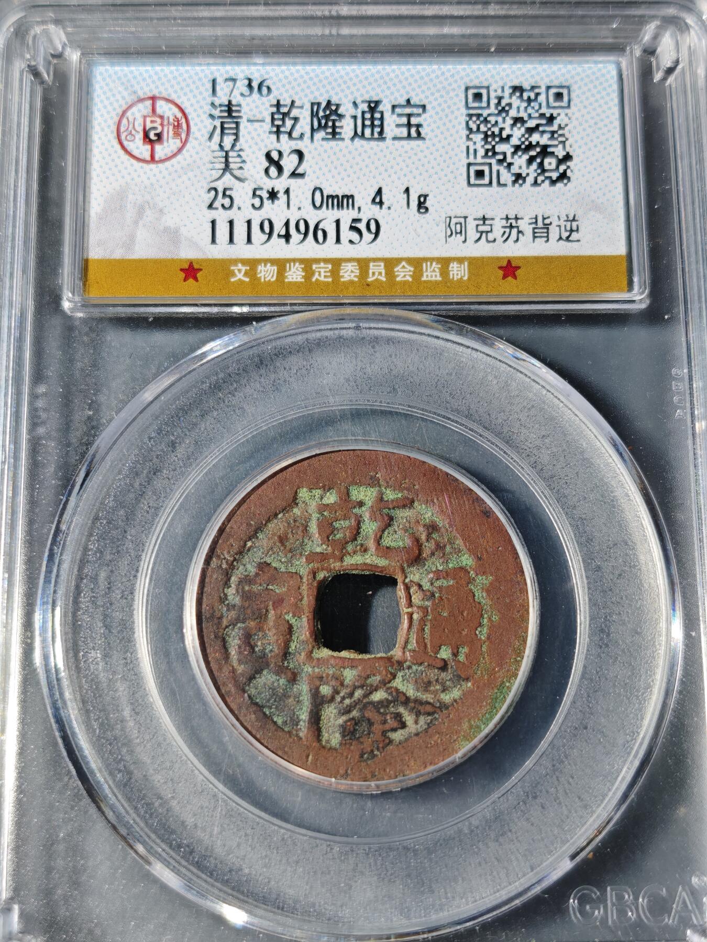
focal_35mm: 53
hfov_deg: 27.5
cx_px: 354
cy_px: 471
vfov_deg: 36.2
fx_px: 1443
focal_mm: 5.85
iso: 50
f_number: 1.63
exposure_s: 1/104
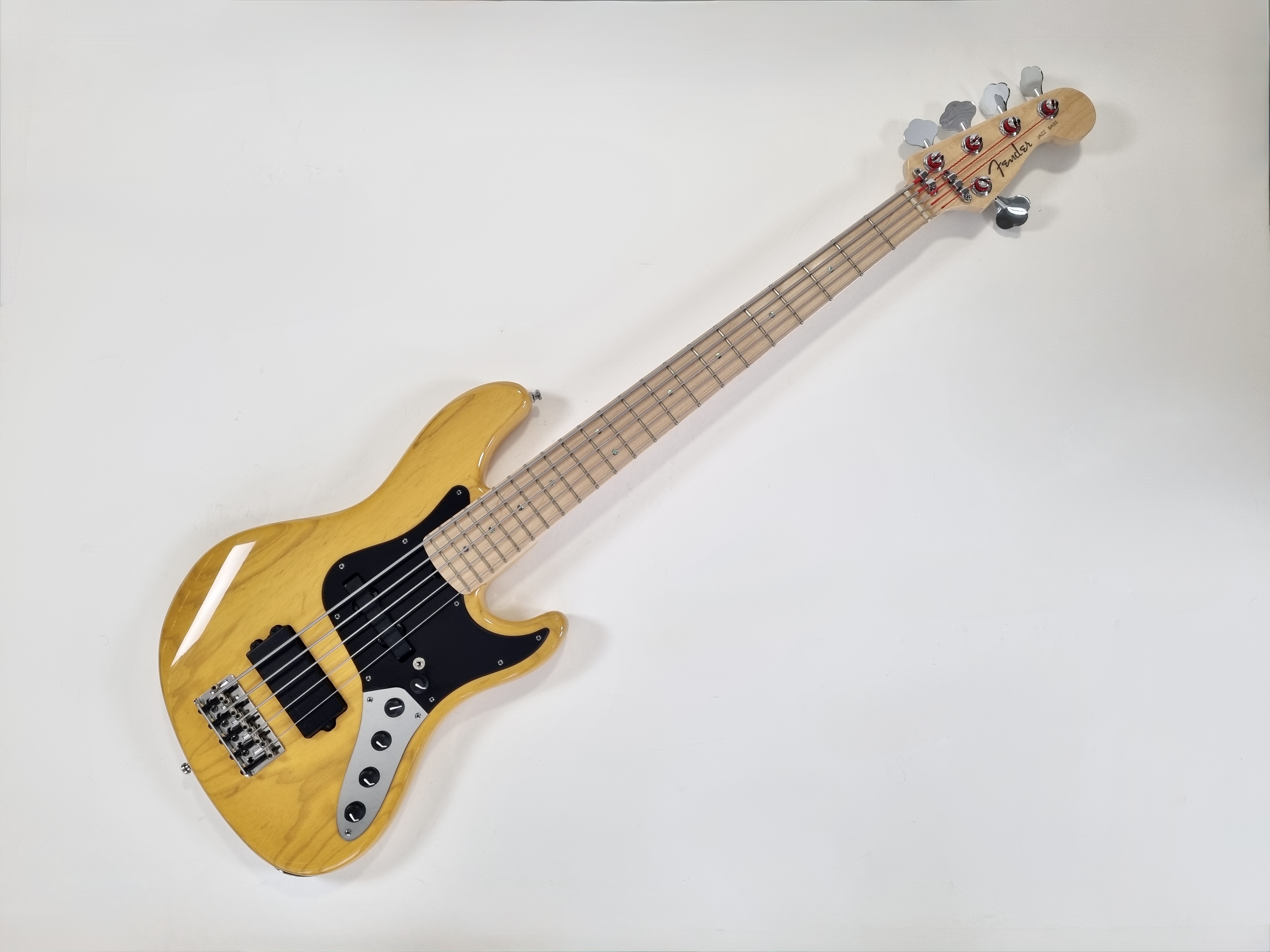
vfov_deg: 53.1
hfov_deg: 67.3
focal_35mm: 26
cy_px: 476
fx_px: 954
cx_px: 635
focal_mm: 5.4
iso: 160
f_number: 1.8
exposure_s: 1/100
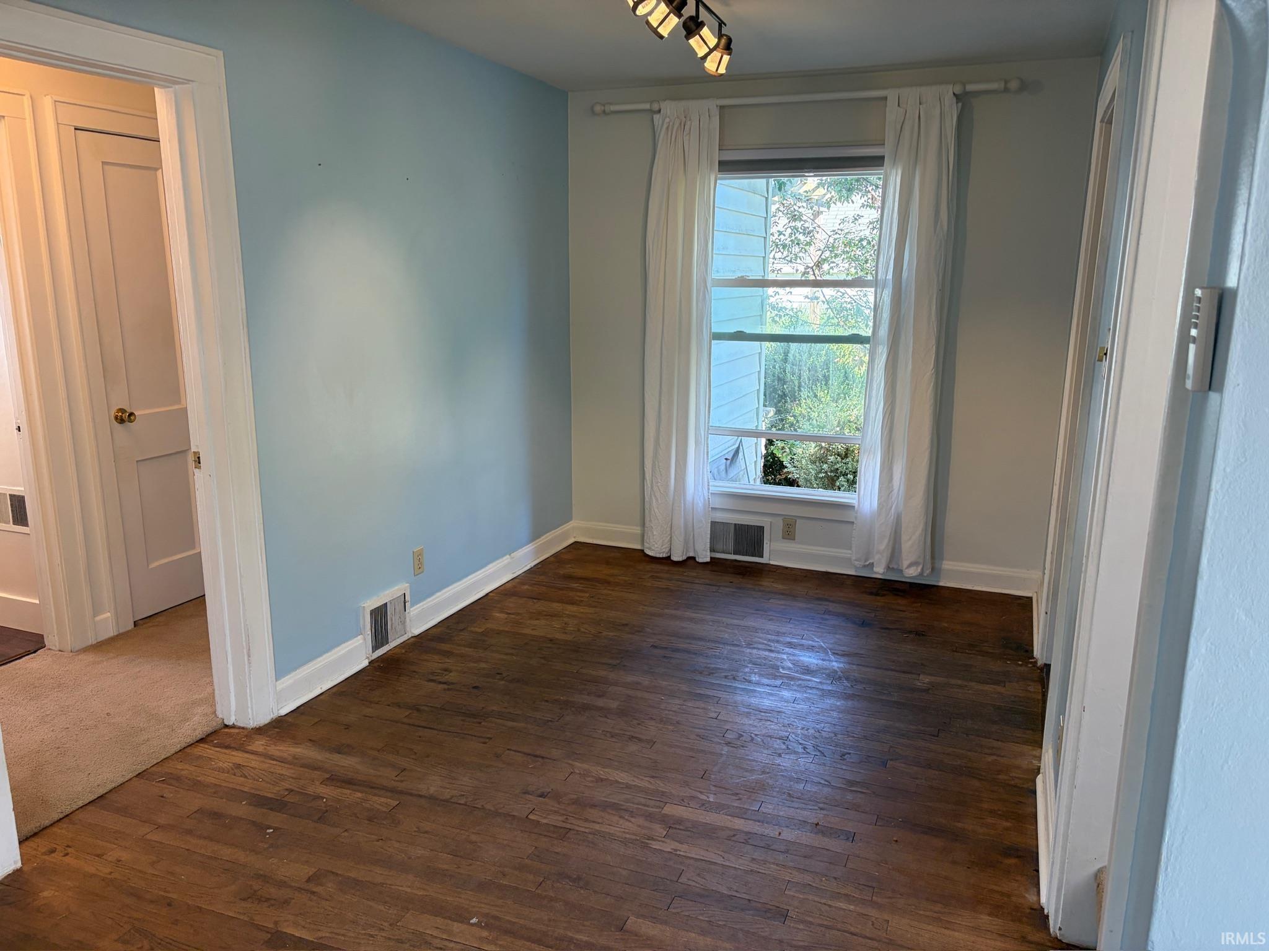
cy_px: 476
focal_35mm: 26
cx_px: 634
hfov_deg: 67.3
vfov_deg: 53.1
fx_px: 953
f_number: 1.6
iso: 125
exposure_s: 1/133
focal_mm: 5.96
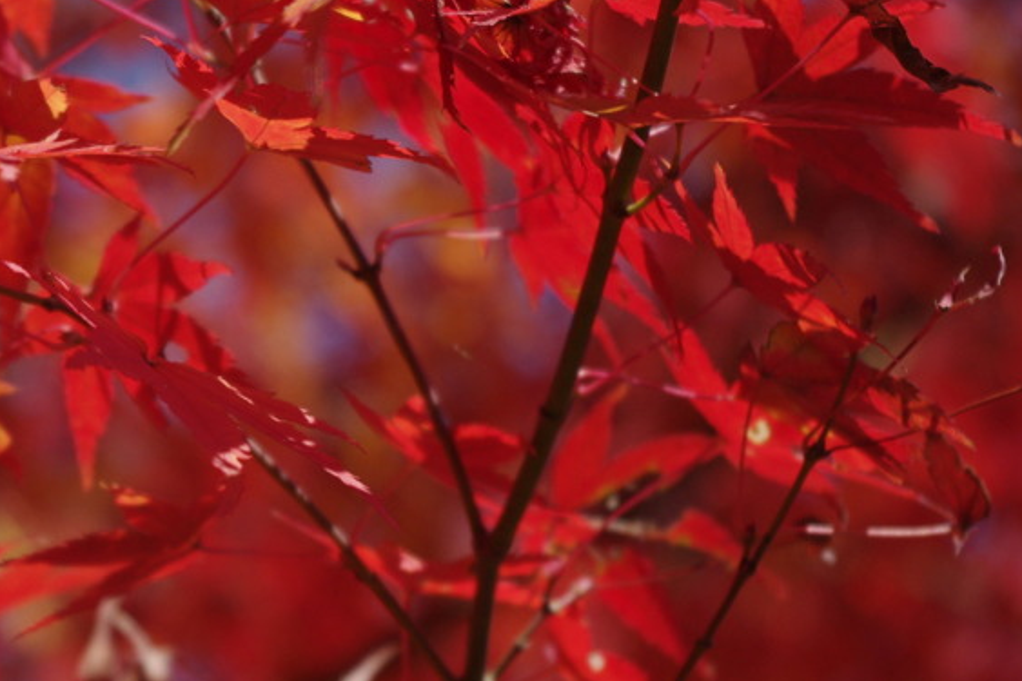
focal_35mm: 149
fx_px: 4228
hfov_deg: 13.7
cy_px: 321
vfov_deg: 9.2
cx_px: 167
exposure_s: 1/800
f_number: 7.1
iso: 400
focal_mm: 55
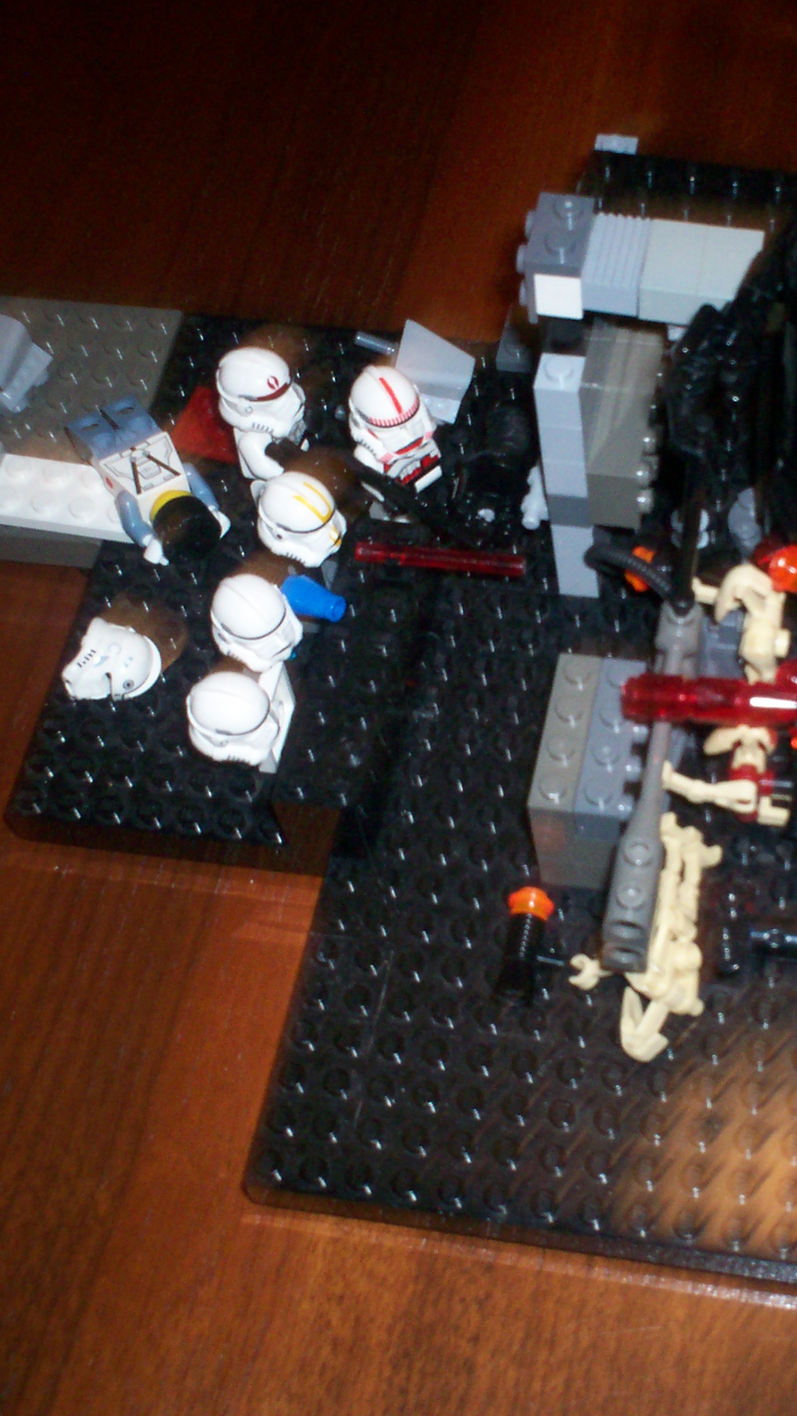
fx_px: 1991
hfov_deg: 22.3
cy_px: 716
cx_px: 656
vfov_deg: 39.2
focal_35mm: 53
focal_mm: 6
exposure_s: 1/60
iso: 140
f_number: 4.5
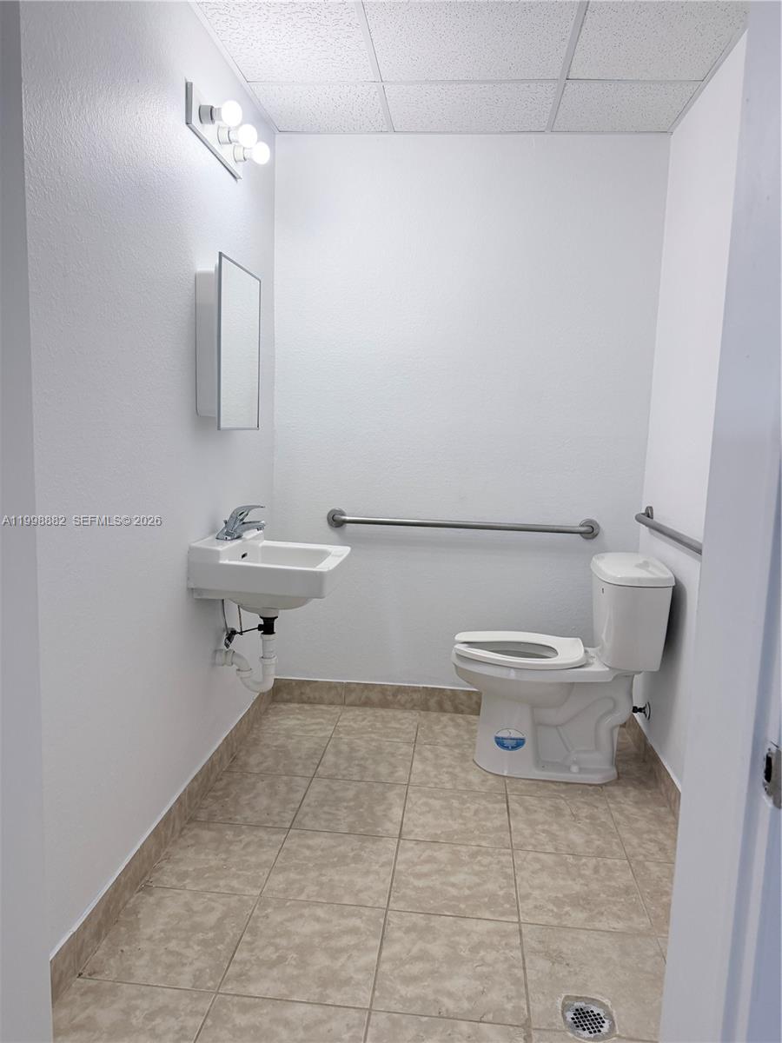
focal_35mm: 24
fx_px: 723
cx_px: 391
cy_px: 522
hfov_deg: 56.8
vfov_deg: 71.6
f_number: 1.78
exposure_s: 1/120
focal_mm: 6.76
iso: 160
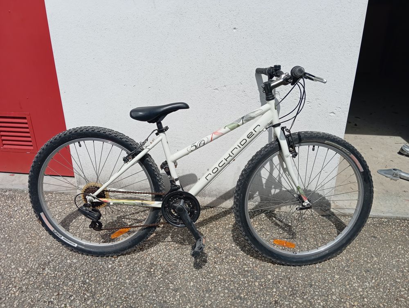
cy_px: 154
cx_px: 204
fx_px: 331
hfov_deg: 63.4
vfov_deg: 49.9
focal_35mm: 28
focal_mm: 4.22
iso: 58
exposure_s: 1/951
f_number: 1.8
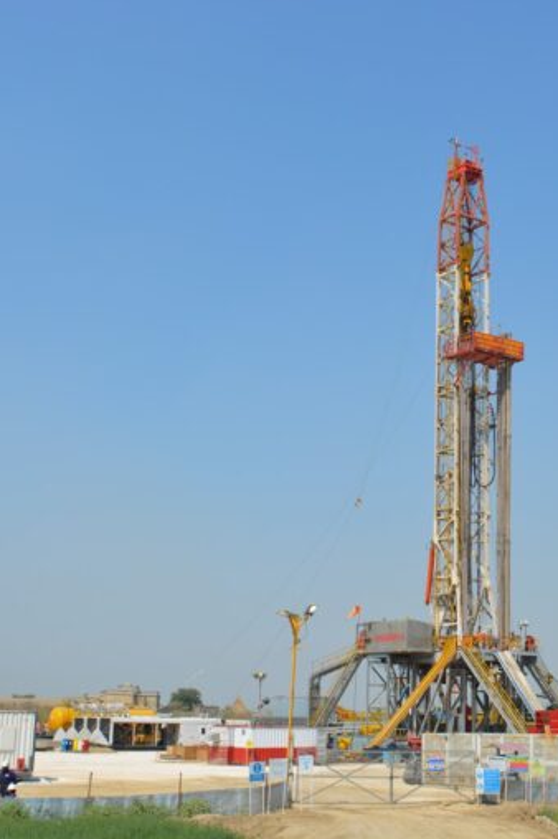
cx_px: 421
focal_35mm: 59
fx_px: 1374
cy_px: 418
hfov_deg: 22.7
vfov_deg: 34.0
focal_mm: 26
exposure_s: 1/320
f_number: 9
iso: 100
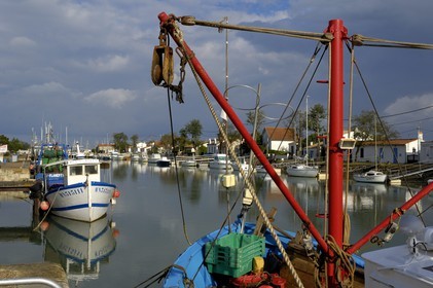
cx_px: 216
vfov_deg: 31.8
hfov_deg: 46.4
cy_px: 144
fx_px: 505
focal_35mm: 42
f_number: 12
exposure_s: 1/160
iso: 100
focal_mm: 28
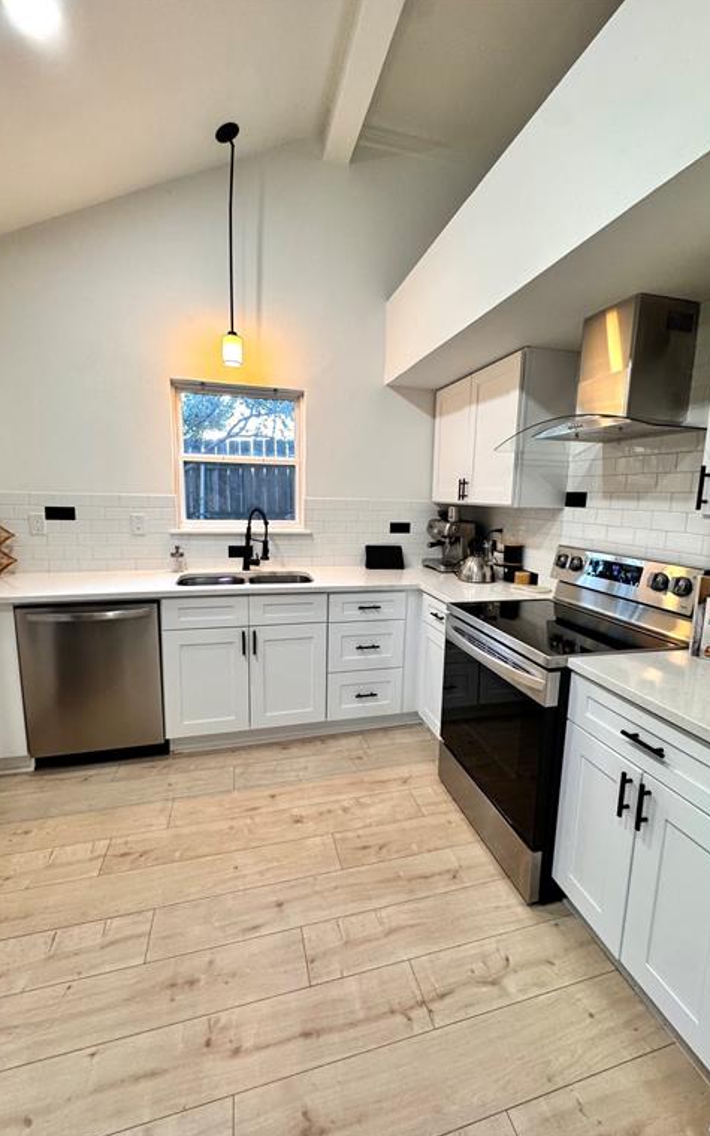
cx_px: 369
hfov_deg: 74.8
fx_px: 464
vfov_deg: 101.5
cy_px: 567
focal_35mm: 15
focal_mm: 2.22
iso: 250
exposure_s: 1/120
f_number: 2.2
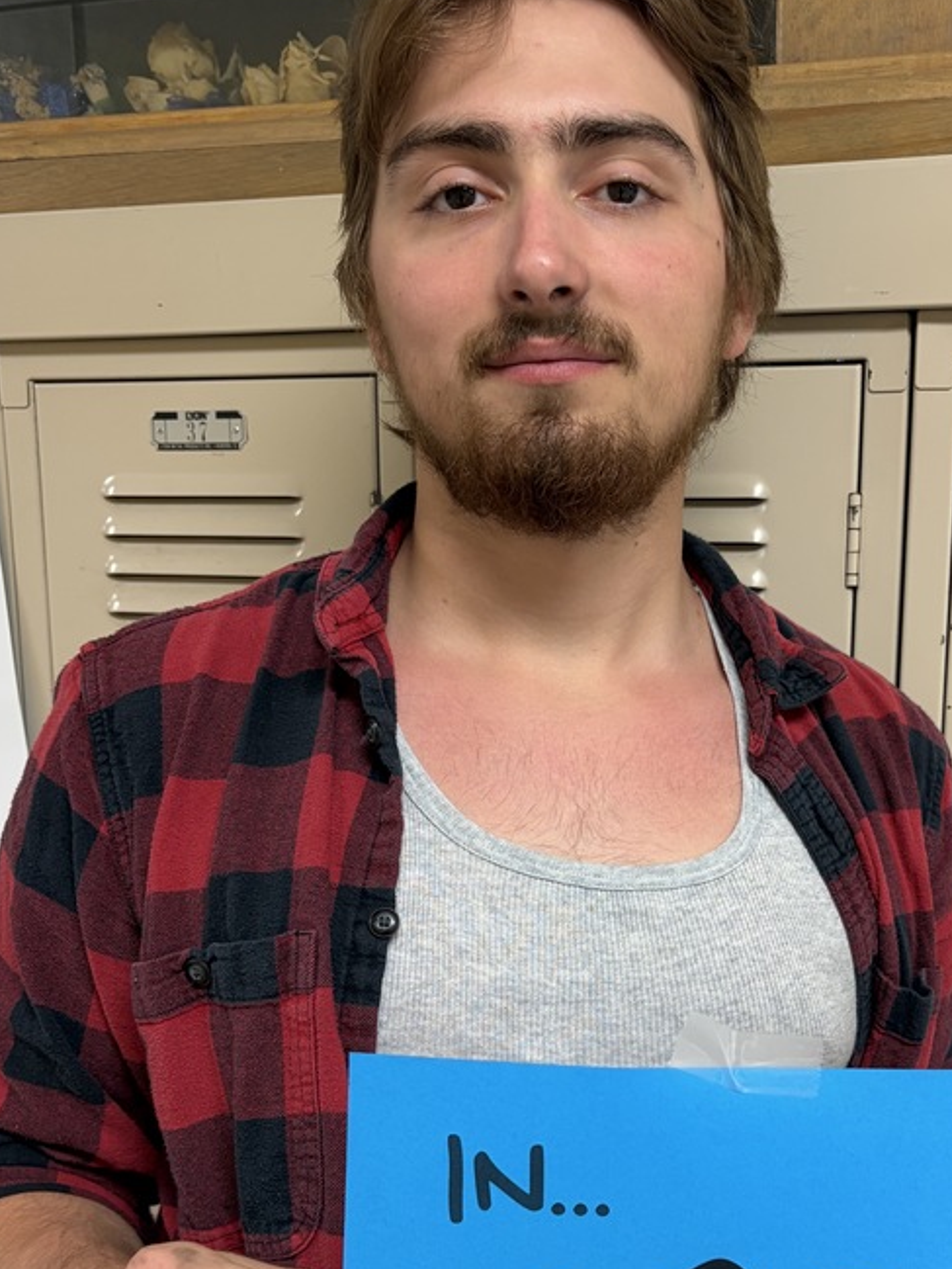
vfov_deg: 45.1
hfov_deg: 34.7
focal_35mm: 41
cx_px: 651
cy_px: 851
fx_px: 1503
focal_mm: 5.96
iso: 125
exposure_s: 1/60
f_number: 1.6
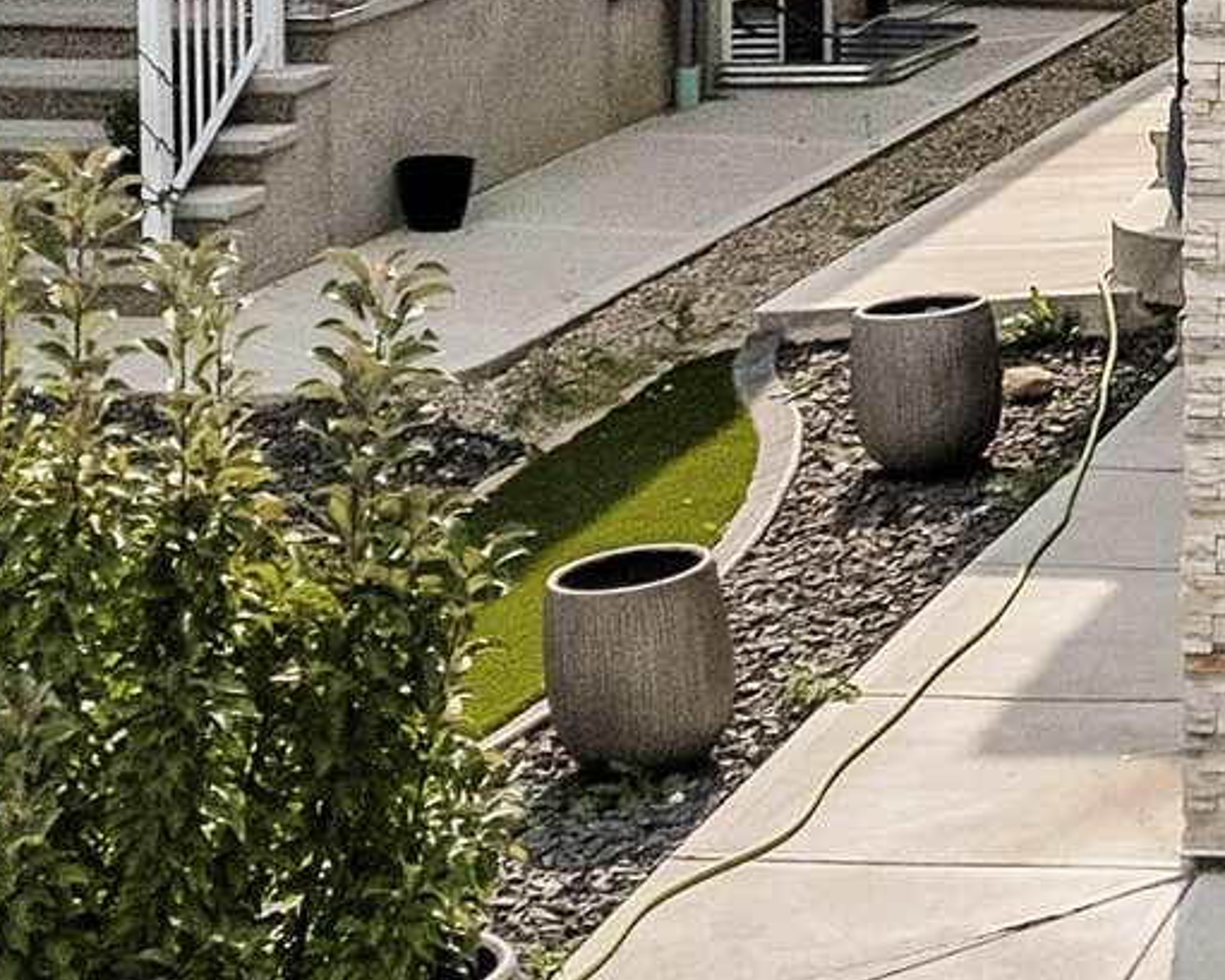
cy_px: -671
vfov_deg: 11.7
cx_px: 2306
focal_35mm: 124
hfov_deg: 13.6
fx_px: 4497
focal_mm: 8.38
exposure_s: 1/8000
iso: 110
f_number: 2.4
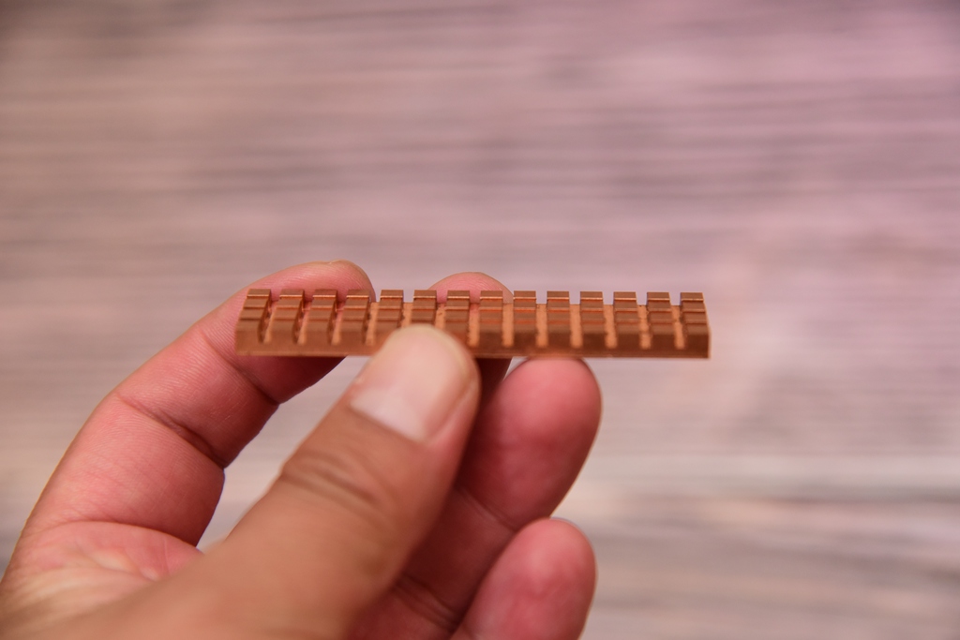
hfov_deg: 17.1
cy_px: 320
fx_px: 3200
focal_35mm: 120
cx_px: 480
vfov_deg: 11.4
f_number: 5.6
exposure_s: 1/60
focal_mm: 120
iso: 1600
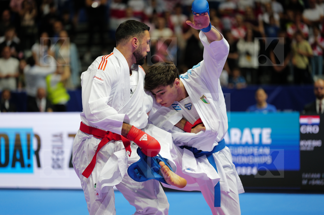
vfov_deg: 8.8
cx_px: 162
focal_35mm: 155
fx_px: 1393
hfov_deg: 13.3
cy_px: 108
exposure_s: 1/1000
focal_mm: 155
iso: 2000
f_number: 2.8
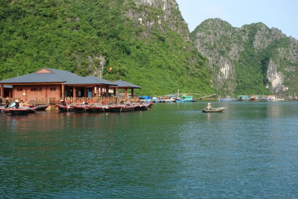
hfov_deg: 51.9
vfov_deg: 35.9
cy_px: 100
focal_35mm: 37
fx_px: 306
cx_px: 149
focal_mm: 13.9
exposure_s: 1/200
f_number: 5.6
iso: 125
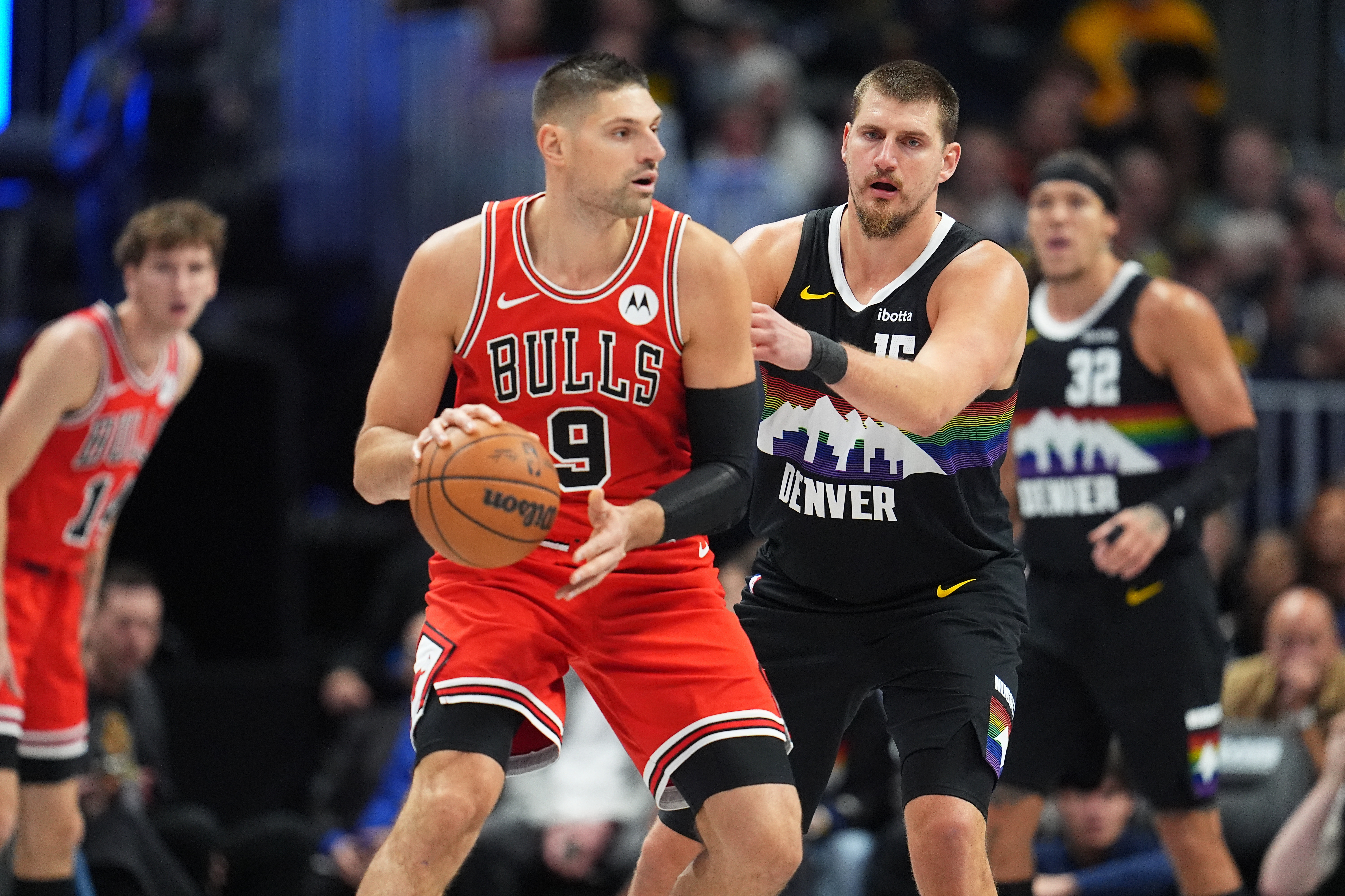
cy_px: 448
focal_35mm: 400
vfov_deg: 3.4
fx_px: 14943
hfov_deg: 5.2
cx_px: 672
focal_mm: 400
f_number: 3.2
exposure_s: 1/1600
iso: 5000
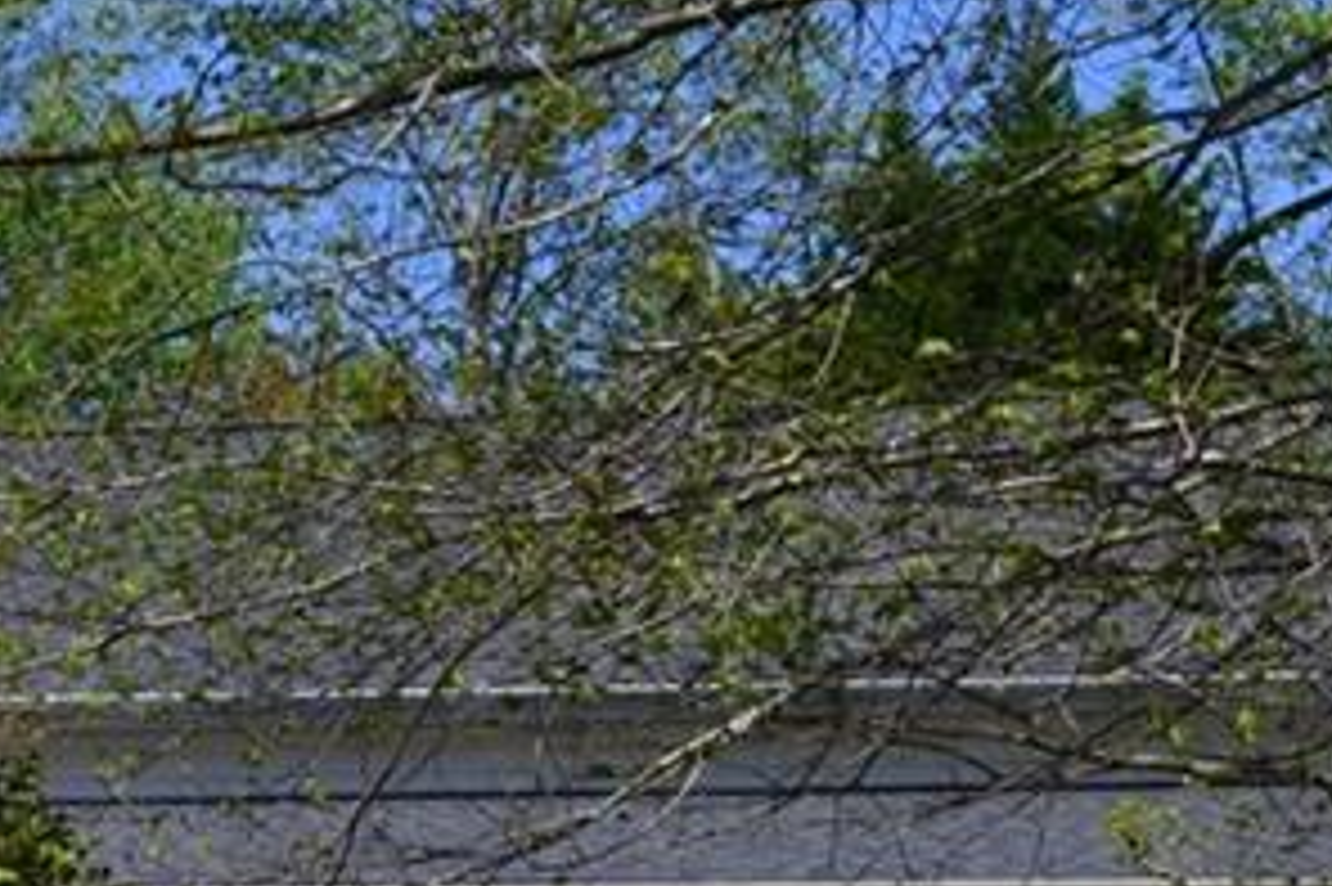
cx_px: -292
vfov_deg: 10.1
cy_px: 855
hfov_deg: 14.7
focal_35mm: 135
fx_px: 4992
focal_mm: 26
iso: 400
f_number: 11
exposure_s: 1/400
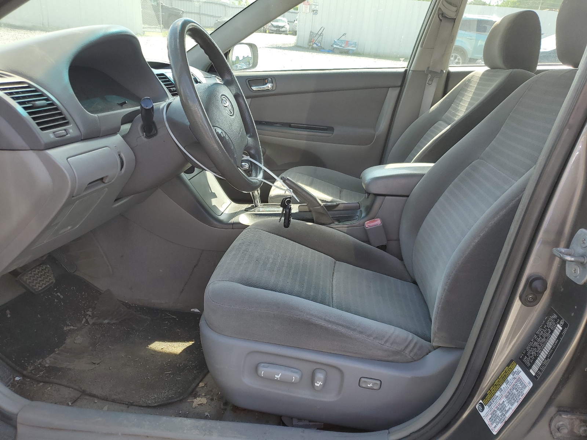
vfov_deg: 53.1
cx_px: 294
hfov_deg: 67.3
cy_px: 220
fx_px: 441
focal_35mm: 26
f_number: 1.5
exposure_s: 1/500
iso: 50
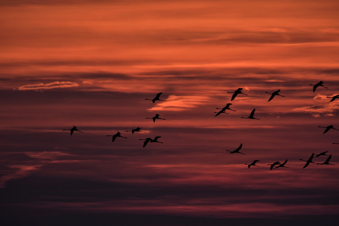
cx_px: 170
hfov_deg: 2.3
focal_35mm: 900
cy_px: 113
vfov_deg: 1.5
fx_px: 8474
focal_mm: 600
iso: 125
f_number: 5.6
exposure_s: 1/200
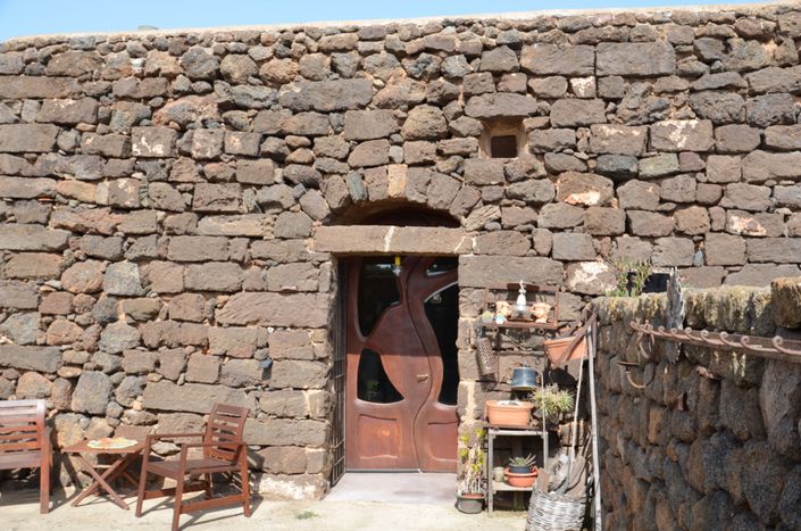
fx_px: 799
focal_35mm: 36
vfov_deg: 36.7
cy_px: 266
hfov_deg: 53.2
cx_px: 400
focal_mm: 24
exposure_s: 1/250
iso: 200
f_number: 8
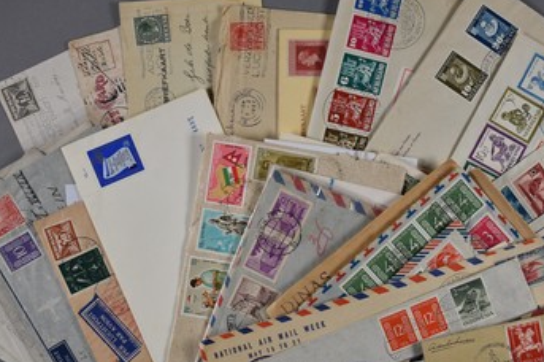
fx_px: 1011
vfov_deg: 20.2
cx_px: 347
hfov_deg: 30.0
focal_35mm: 67
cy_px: 237
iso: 100
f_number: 4.2
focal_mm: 30
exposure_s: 1/200
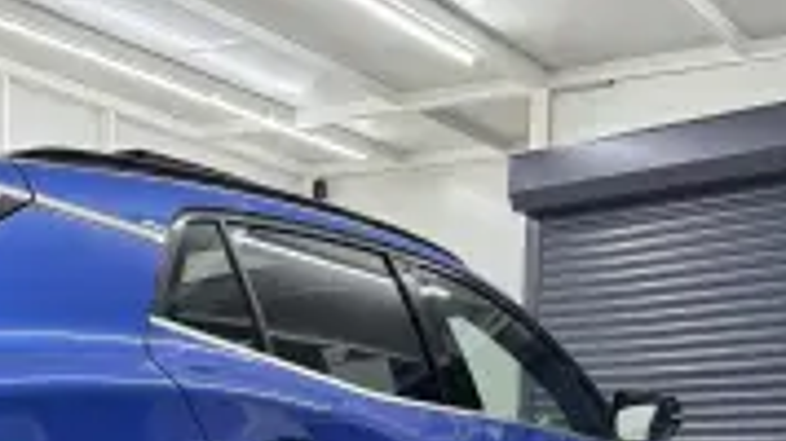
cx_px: 66
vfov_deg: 20.6
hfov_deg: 36.5
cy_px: 578
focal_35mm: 53
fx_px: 1104
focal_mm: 6.76
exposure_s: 1/50
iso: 200
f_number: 1.78
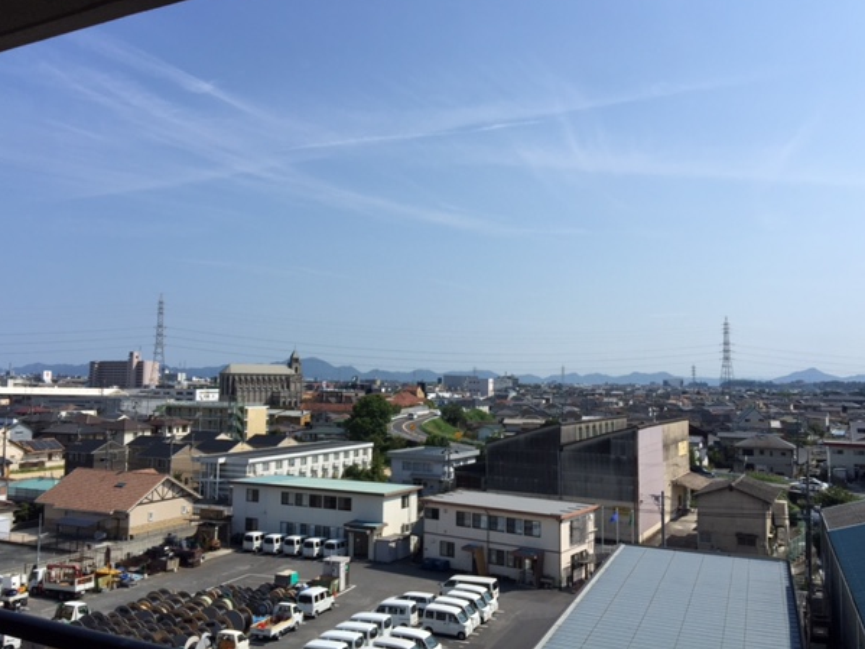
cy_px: 325
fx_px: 774
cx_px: 430
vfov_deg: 45.4
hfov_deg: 58.4
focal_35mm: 31
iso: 32
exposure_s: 1/2639
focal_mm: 4.15
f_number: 2.2
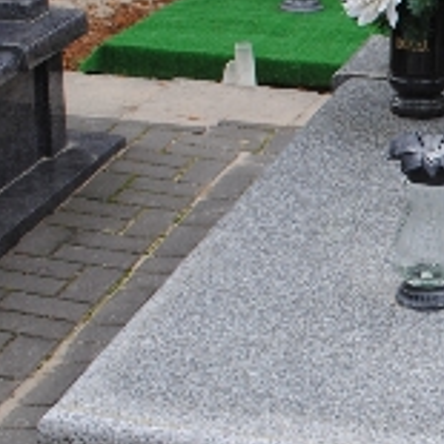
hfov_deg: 14.1
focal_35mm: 116
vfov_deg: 15.0
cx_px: 665
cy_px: 258
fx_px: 1683
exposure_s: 1/160
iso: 100
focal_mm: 22
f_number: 6.3
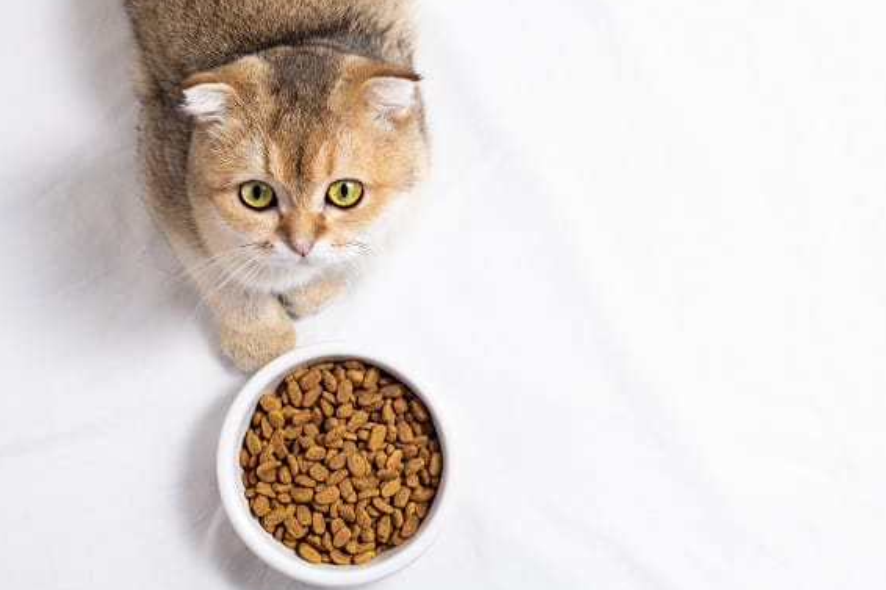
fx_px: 1304
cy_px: 294
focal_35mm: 53
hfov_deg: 37.5
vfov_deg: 25.5
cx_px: 440
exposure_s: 1/125
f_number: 11
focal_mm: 50
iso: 64
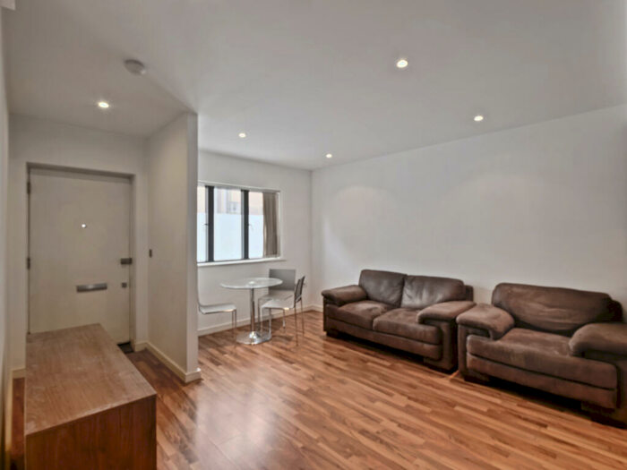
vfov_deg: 78.1
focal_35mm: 16
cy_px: 235
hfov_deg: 94.5
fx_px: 290
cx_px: 314
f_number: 8
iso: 100
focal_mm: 8
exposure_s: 1
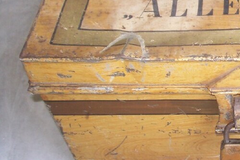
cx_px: 240
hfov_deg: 26.9
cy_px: 31
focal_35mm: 71
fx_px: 473
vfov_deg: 19.0
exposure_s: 1/60
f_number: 2.7
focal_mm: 5.6
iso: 80
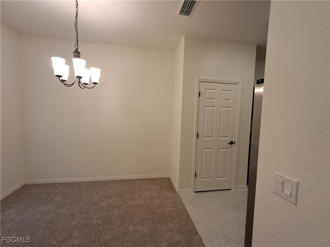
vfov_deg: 78.1
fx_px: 153
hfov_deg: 94.5
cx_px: 165
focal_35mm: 16
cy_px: 124
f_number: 2.2
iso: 100
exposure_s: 1/40
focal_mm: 1.64
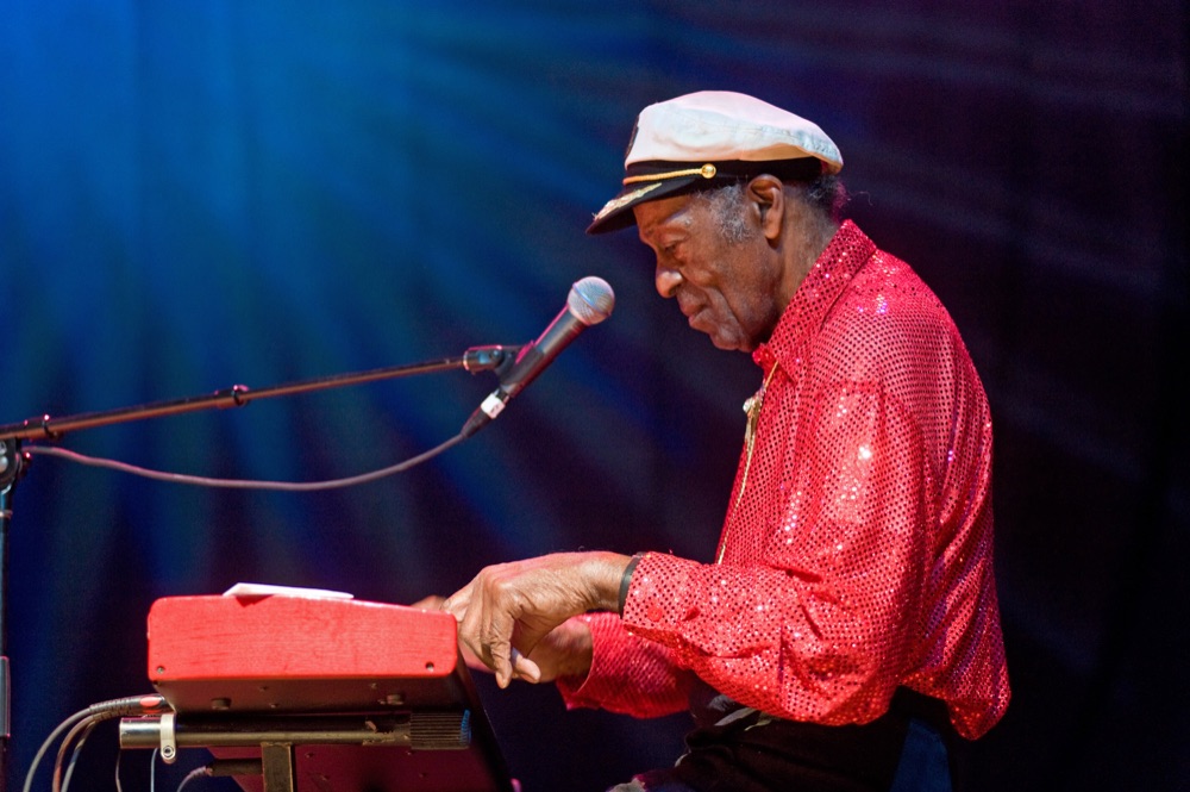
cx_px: 595
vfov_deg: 12.2
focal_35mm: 112
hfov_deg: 18.3
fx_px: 3699
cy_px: 396
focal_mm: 112
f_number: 2.8
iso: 1600
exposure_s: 1/40
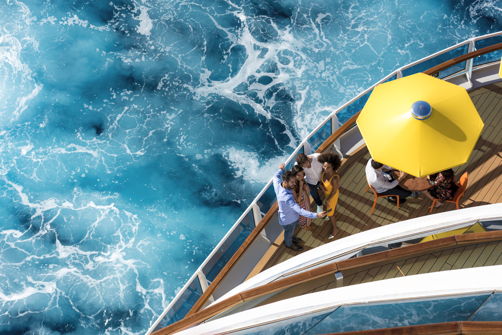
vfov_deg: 17.5
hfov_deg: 26.0
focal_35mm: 78
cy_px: 168
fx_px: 1088
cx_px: 251
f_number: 4.5
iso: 100
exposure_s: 1/1000
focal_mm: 78
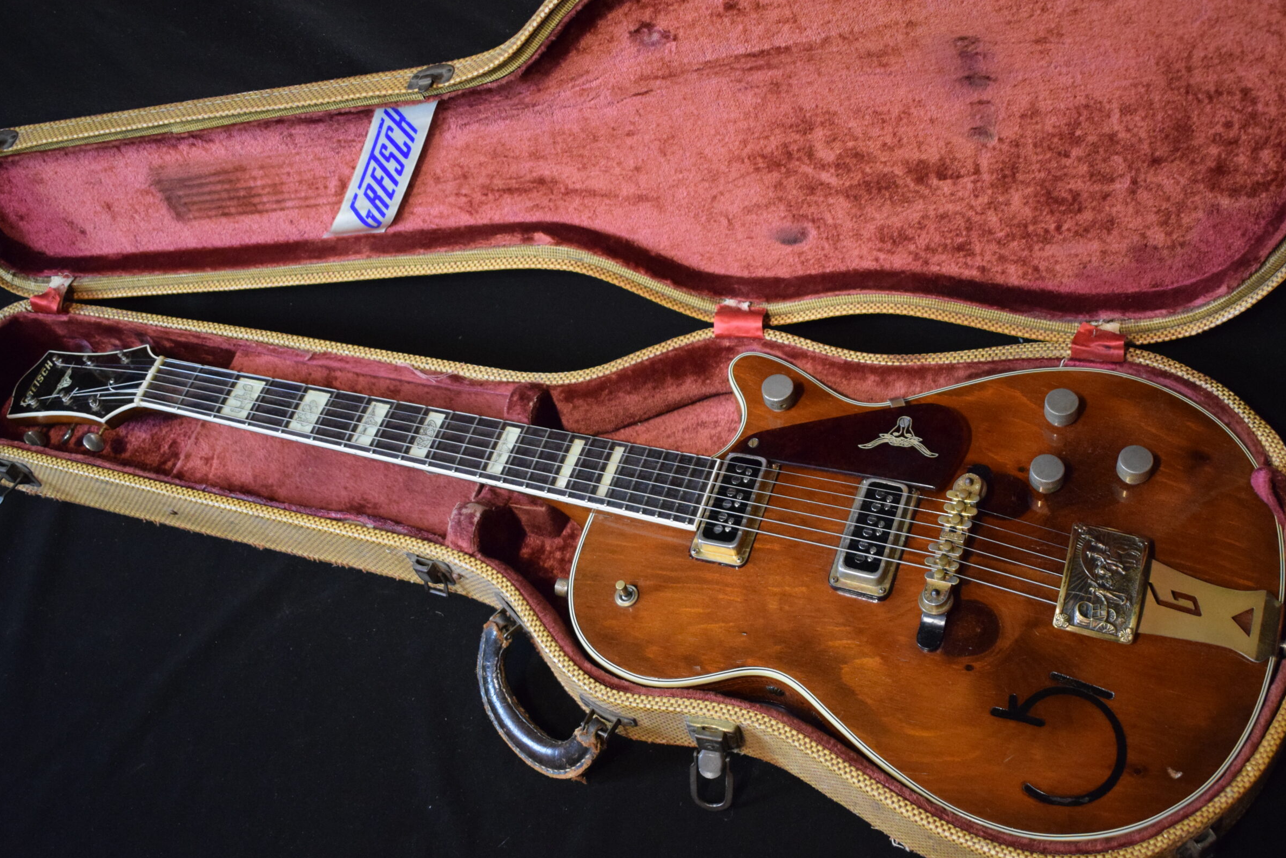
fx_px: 1555
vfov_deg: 30.8
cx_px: 681
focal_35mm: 44
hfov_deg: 44.9
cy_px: 454
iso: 3600
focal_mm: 27
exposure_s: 1/60
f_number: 4
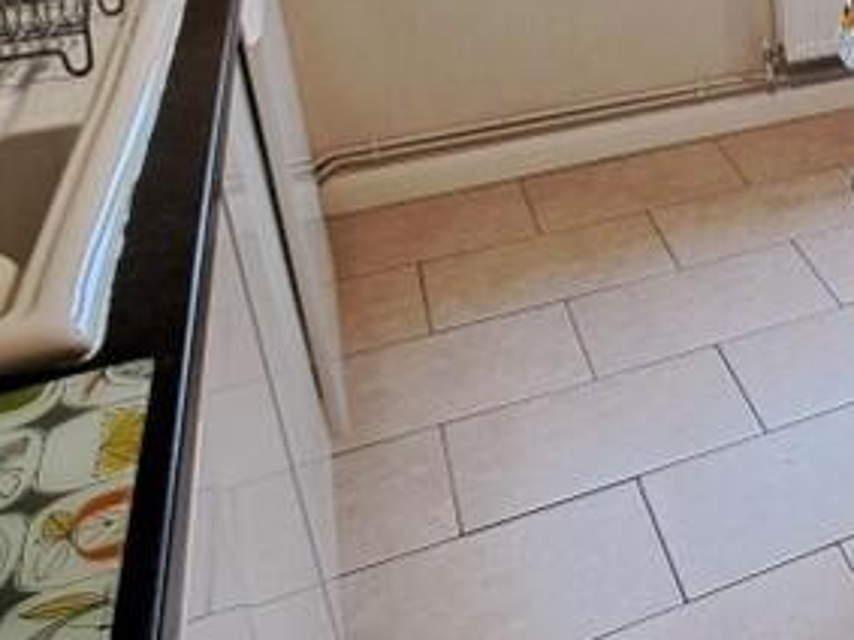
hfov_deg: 30.9
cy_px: -12
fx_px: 1159
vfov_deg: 28.8
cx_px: 1129
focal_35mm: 47
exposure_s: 1/50
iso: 160
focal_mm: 1.74
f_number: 2.2
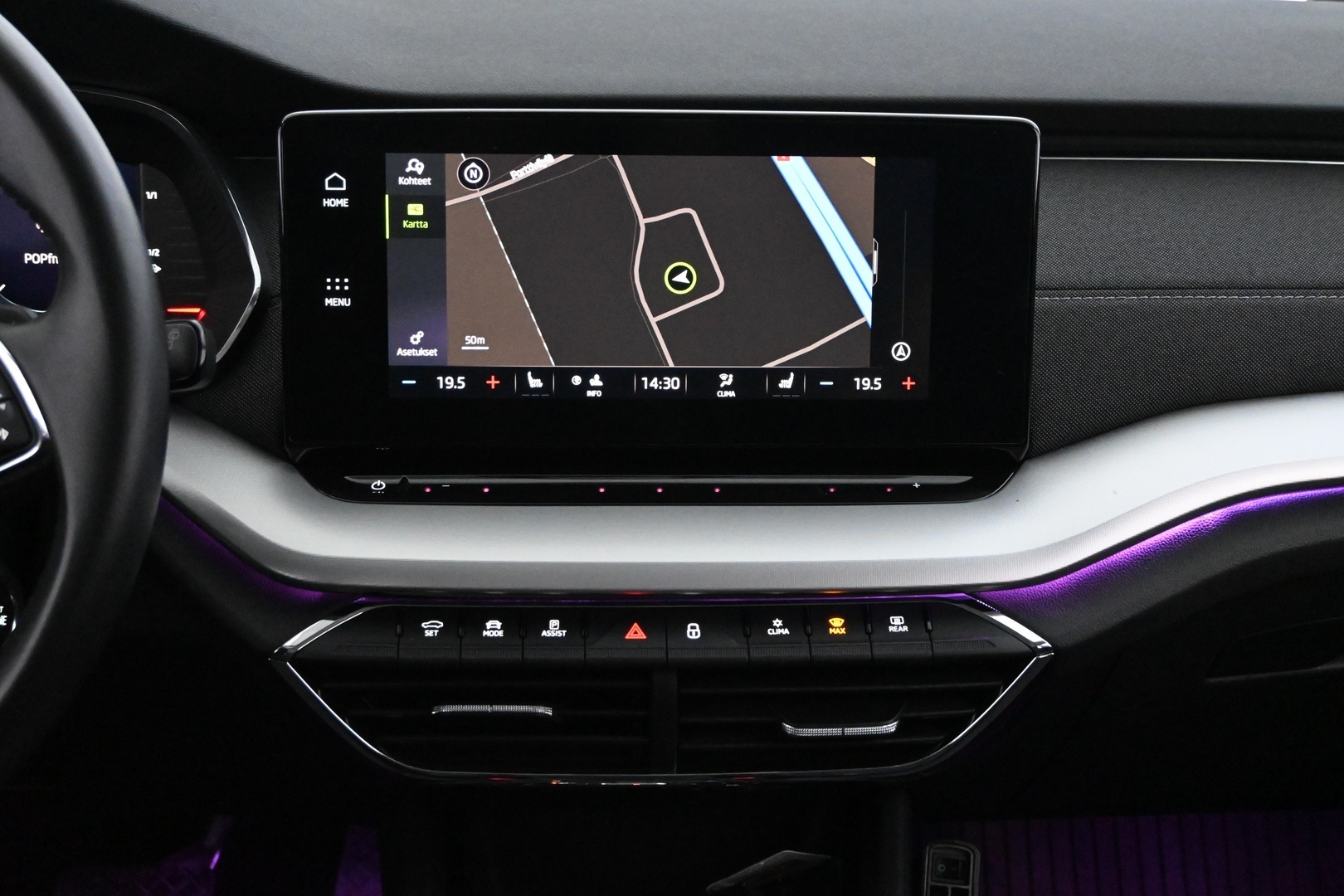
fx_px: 1820
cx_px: 672
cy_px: 448
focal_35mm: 49
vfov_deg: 27.7
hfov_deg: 40.5
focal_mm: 32.5
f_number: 5
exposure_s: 1/50
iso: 9000
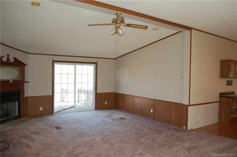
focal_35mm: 27
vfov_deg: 47.8
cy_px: 78
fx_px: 178
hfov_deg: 67.4
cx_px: 118
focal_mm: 18
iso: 400
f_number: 3.5
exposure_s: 1/160
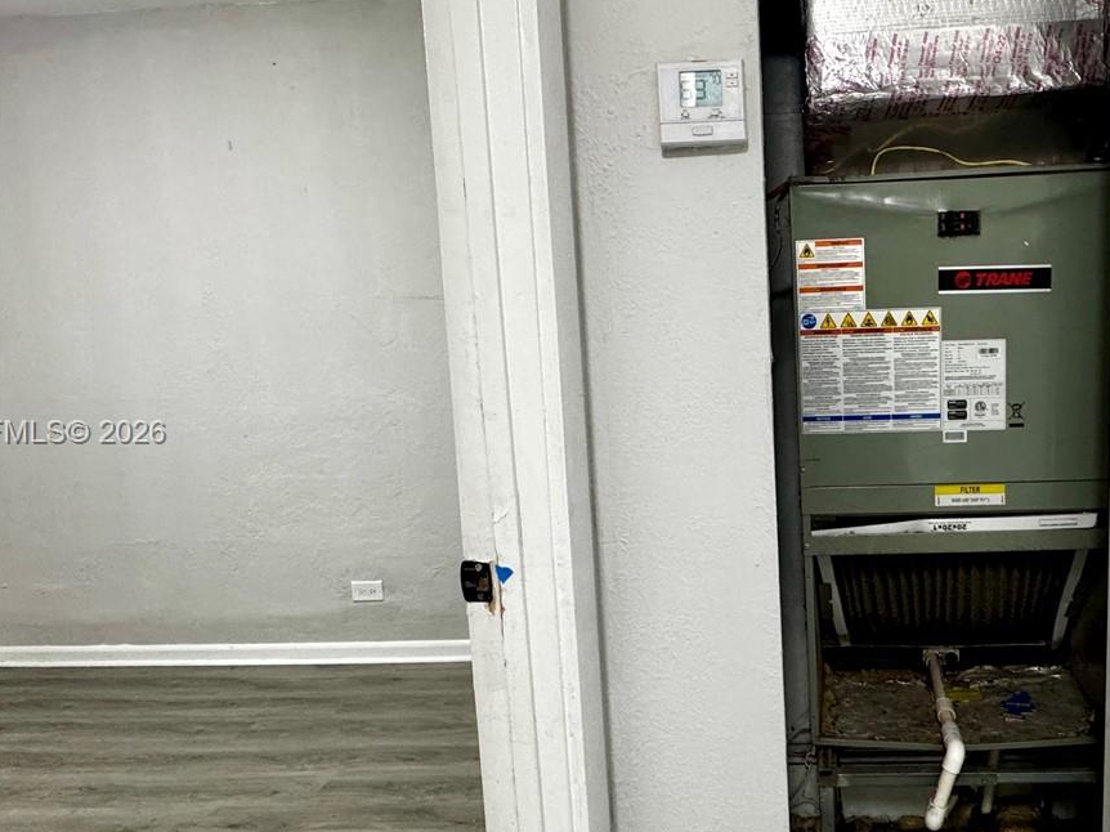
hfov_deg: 64.4
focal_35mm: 26
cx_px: 795
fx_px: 833
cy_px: 434
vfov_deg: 53.0
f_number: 2.2
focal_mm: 2.22
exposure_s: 1/60
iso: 400
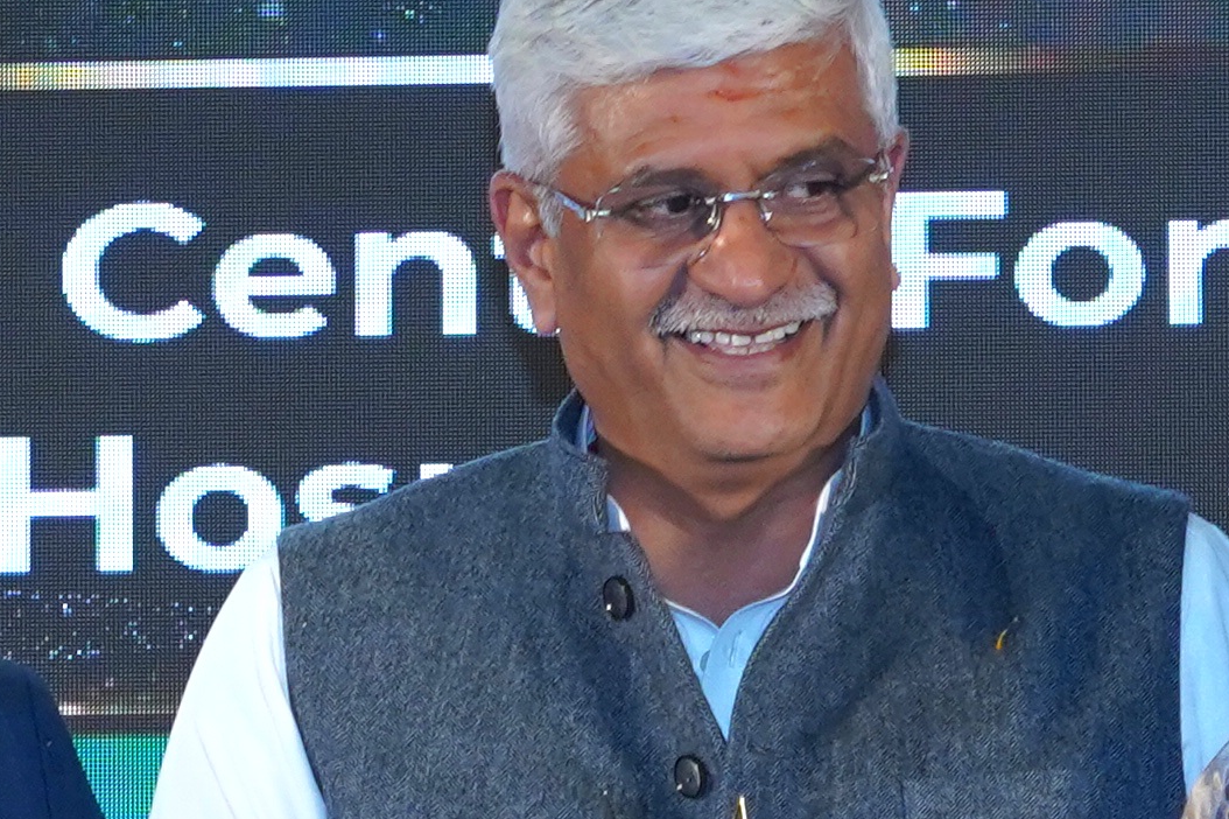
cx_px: -45
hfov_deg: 5.4
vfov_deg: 3.6
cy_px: 1115
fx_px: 13002
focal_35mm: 381
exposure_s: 1/161
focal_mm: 68
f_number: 7.1
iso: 1600
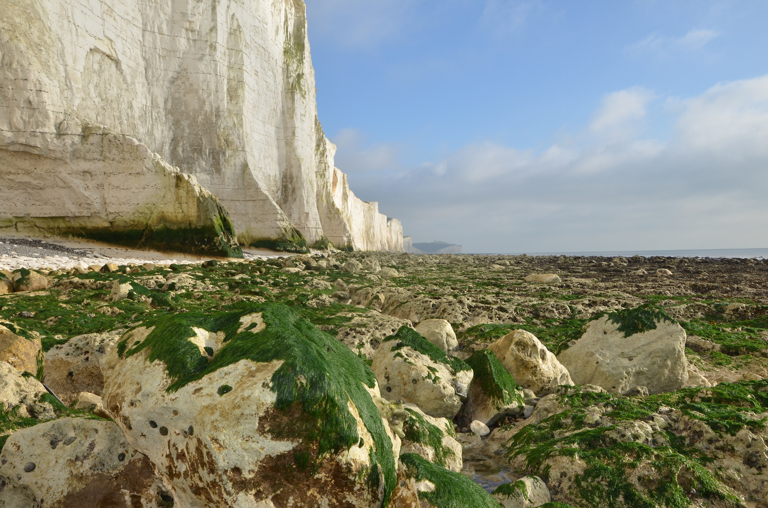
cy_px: 254
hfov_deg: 59.6
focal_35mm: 32
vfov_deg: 41.5
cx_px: 384
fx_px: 671
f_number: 11
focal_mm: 21
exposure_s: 1/200
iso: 125
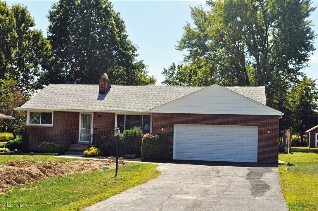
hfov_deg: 35.1
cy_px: 106
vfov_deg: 23.7
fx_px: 503
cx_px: 159
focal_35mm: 57
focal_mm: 38
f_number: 16
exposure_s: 1/200
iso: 200
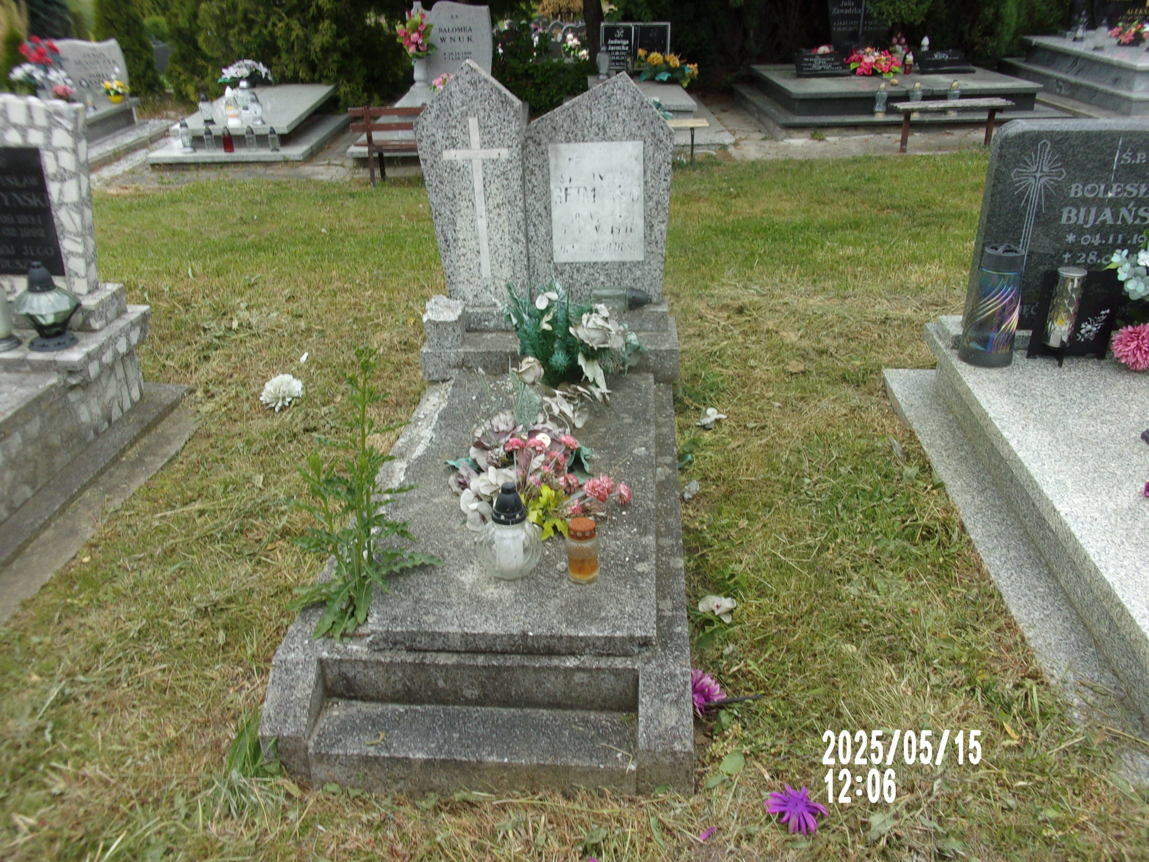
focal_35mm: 28
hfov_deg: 63.4
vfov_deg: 49.7
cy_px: 431
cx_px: 574
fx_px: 929
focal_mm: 5.1
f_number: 10.8
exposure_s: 1/38
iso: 80
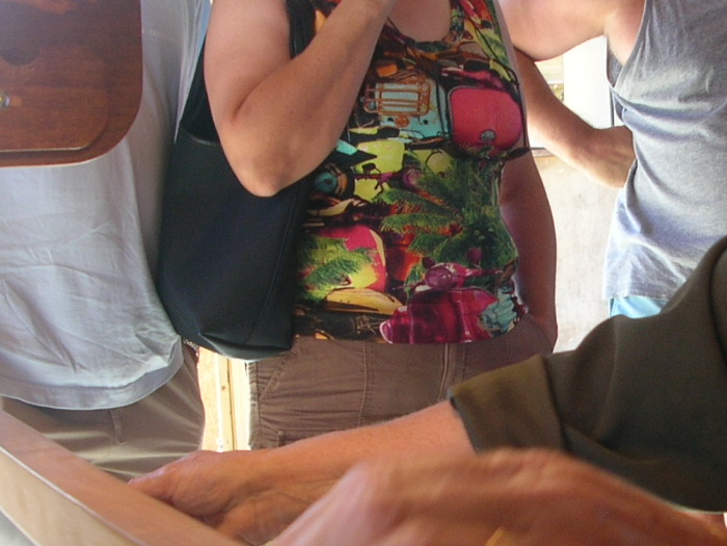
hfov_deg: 24.0
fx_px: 1680
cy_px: 369
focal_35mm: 80
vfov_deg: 18.4
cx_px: 583
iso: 50
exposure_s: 1/40.7
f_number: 2.8
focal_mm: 5.8
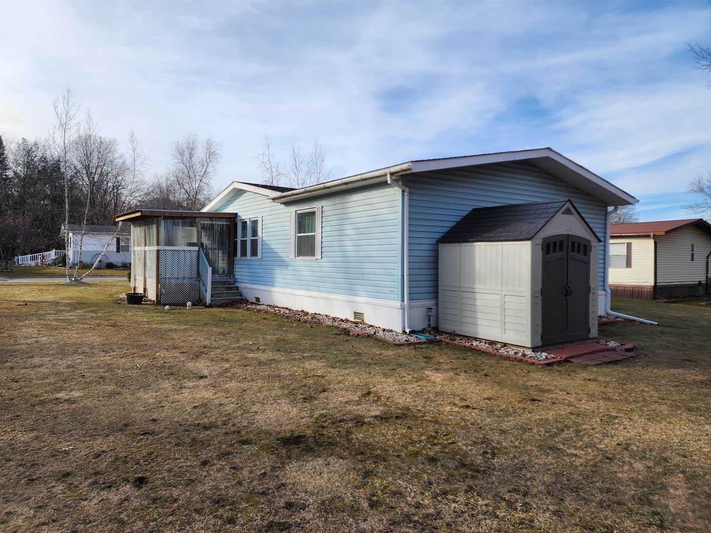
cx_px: 356
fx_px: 472
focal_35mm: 23
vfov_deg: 58.9
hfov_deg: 73.9
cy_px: 266
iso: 12
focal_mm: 6.4
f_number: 1.8
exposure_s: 1/730
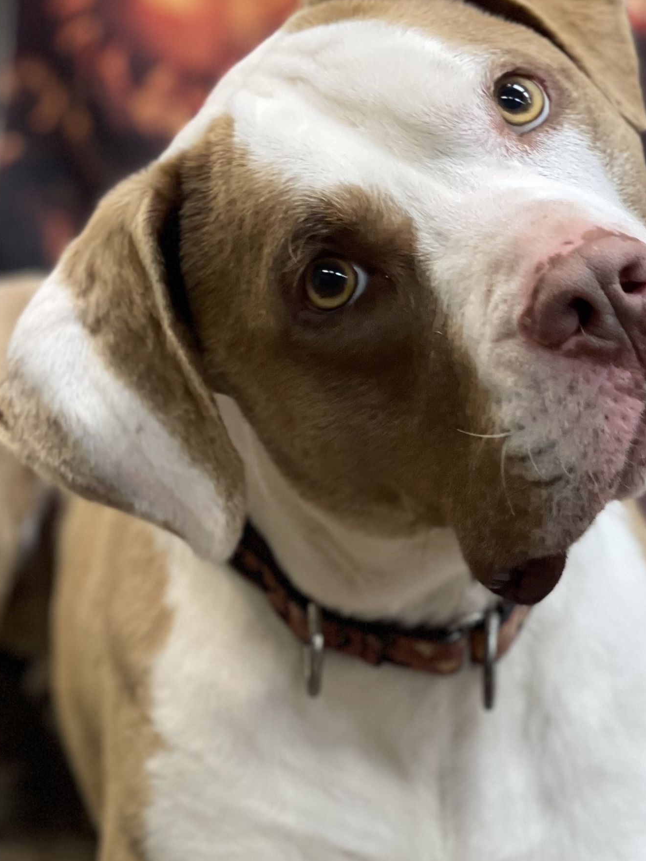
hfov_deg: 10.2
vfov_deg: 13.5
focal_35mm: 146
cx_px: 418
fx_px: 3632
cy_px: 369
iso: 160
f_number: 2.2
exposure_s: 1/40
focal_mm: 7.5
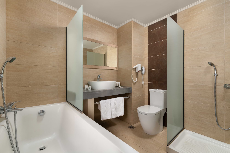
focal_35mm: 15
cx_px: 115
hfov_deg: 100.4
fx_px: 96
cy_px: 76
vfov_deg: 77.3
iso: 250
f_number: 11
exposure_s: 1/15
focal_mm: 15
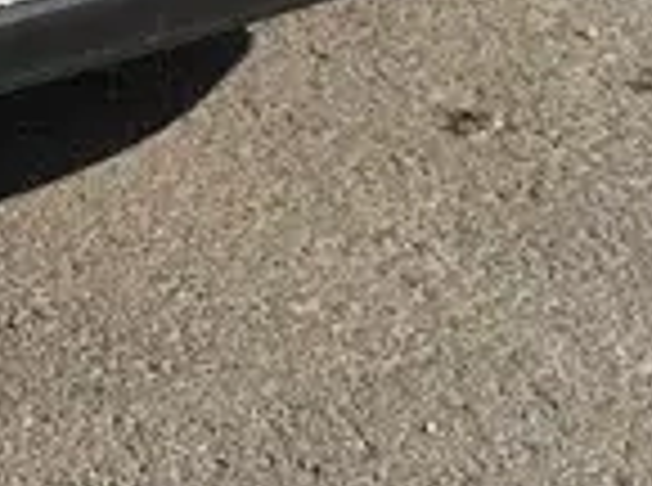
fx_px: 6238
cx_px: -1102
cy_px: -1035
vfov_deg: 4.3
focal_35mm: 332
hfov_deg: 5.7
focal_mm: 6.86
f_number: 1.78
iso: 100
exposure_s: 1/8197
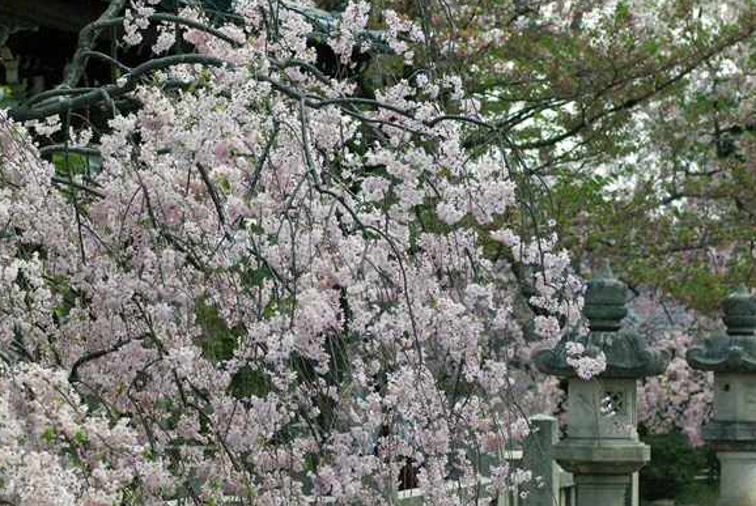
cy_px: 324
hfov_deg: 11.0
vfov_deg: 7.4
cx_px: 300
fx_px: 3932
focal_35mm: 187
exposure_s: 1/3000
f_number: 8
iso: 1600
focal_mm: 90
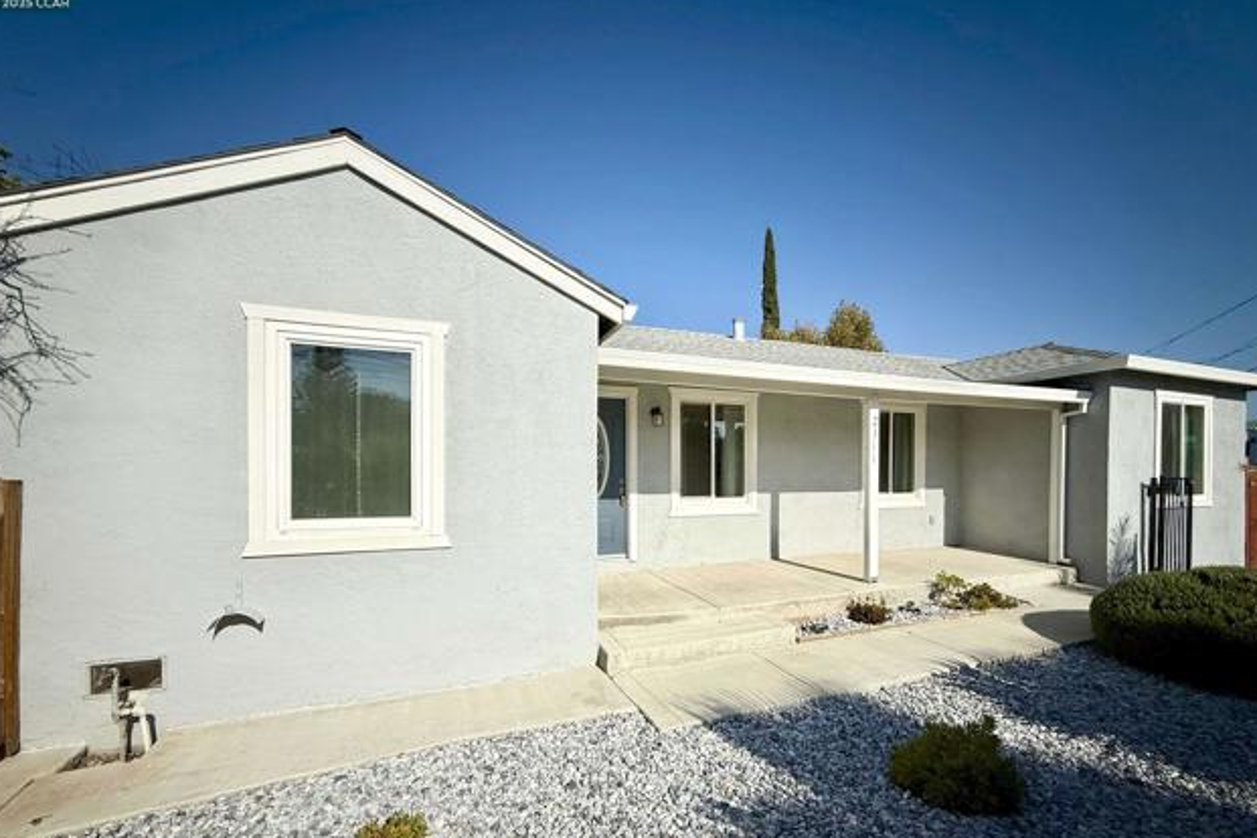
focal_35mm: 15
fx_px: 524
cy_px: 478
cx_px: 636
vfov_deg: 76.9
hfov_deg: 100.4
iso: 50
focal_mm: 2.22
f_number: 2.2
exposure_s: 1/6803
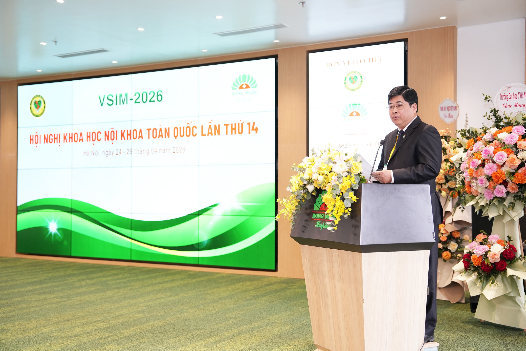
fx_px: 643
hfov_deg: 44.5
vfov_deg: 30.5
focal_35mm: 44
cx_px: 263
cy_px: 176
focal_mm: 44
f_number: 2.8
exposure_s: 1/160
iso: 1250
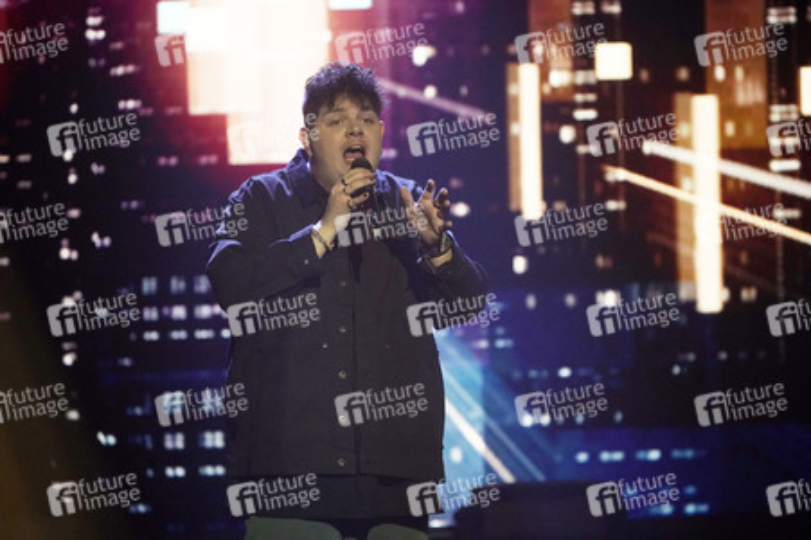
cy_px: 270
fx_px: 12448
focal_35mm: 553
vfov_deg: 2.5
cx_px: 406
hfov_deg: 3.7
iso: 6400
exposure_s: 1/250
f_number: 6.3
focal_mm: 553
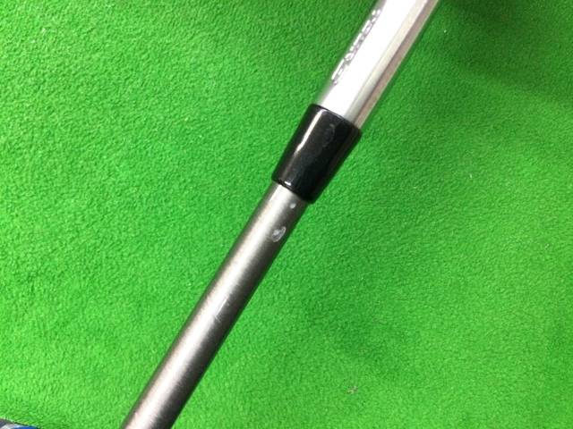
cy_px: 214
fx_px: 513
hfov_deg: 58.4
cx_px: 286
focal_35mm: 31
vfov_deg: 45.4
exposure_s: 1/30
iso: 200
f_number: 2.4
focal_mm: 3.3
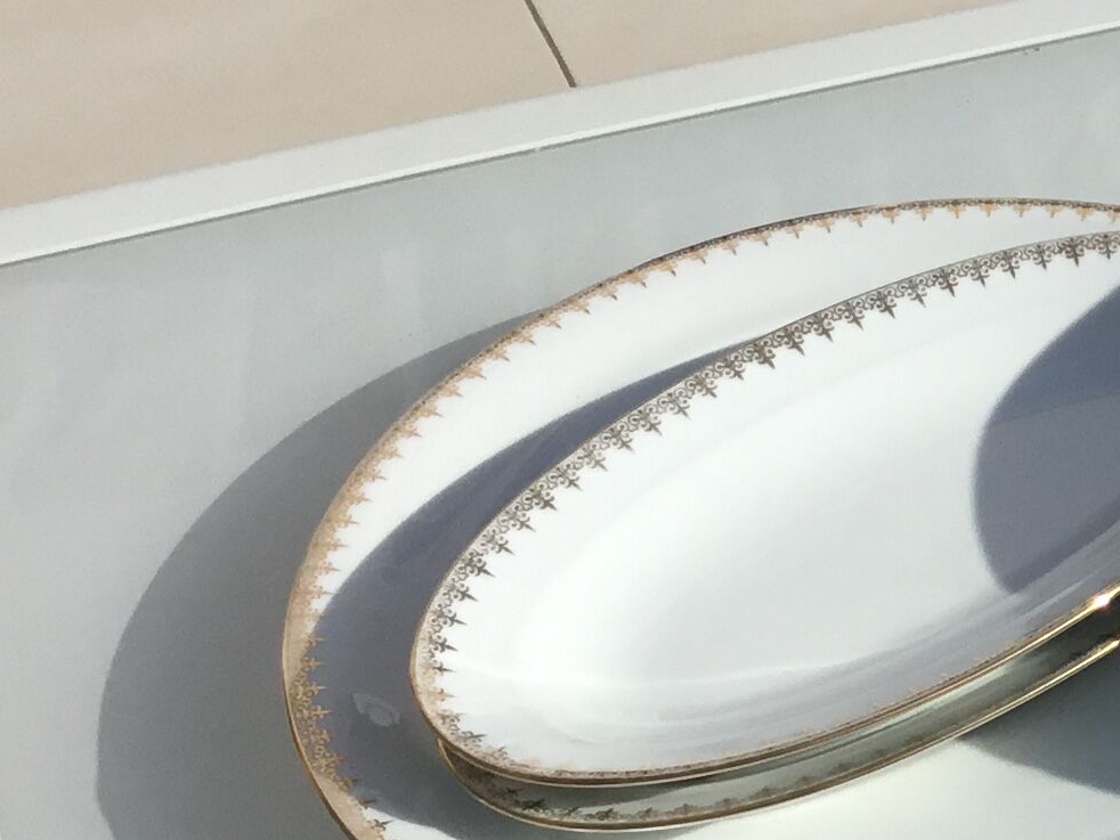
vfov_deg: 14.4
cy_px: 522
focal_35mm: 103
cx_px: 1780
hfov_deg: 16.9
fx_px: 3333
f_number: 2.4
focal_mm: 3.3
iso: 25
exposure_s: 1/3546
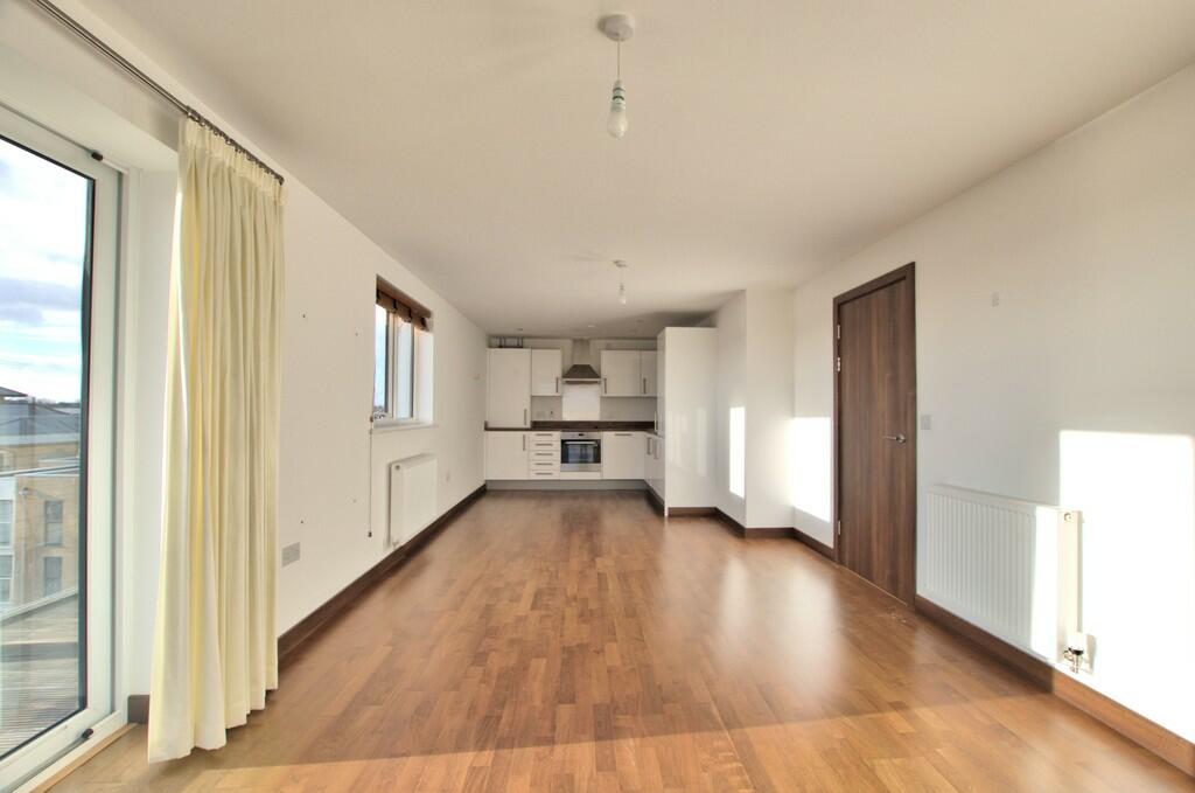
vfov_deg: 77.1
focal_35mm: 15
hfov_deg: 100.5
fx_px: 497
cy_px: 396
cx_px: 598
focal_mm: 10
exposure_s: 1/125
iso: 100
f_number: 7.1
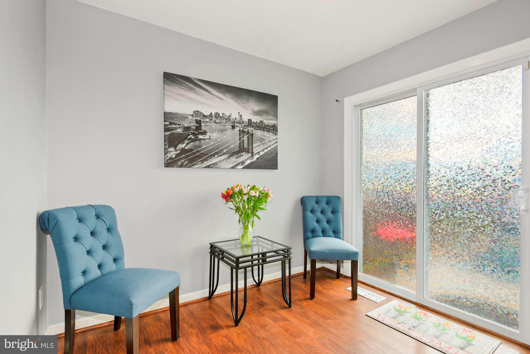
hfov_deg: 93.3
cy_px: 177
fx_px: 250
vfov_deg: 70.5
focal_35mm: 17
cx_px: 265
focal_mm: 17
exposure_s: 1/13
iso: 200
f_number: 8
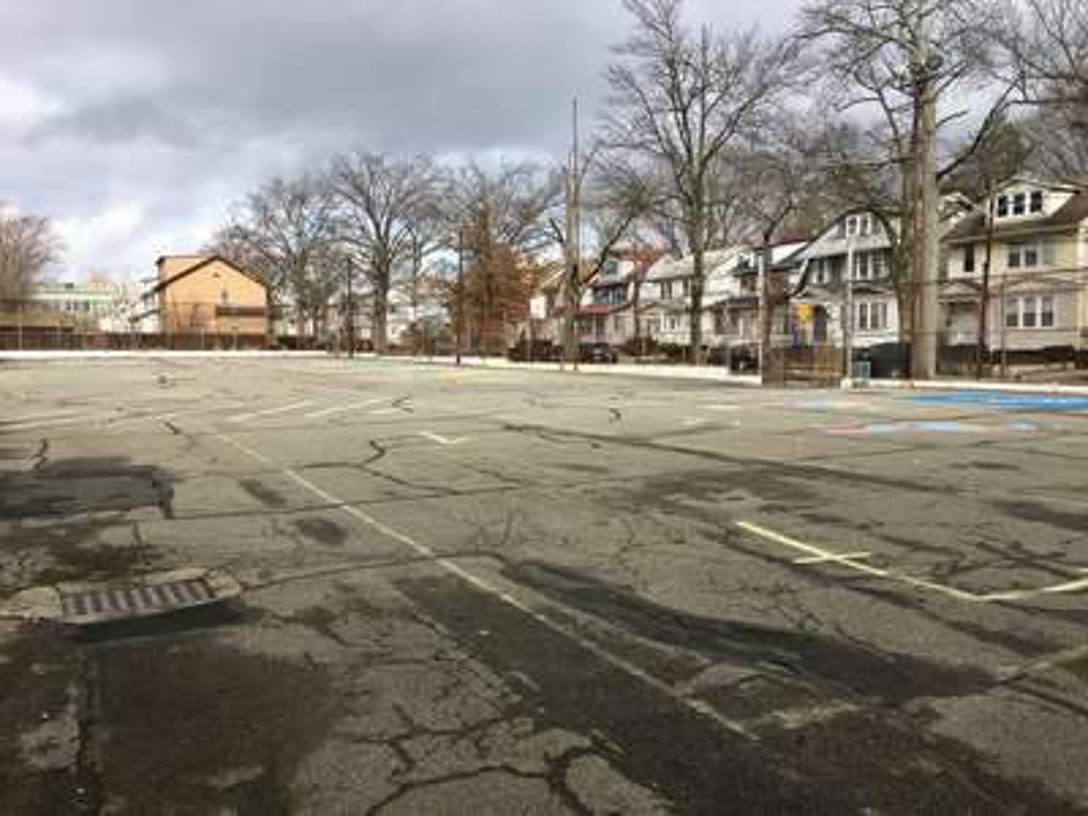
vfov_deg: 48.2
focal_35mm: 29
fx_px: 911
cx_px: 544
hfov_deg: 61.7
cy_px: 408
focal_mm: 4.15
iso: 25
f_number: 2.2
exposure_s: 1/541
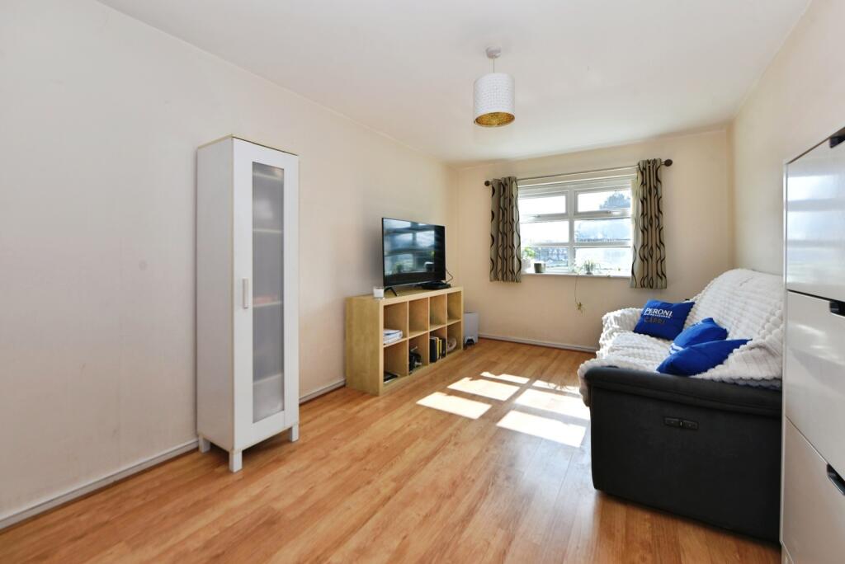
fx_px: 329
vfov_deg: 81.3
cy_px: 282
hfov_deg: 104.2
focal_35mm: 14
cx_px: 422
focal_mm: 14
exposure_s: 1/60
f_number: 6.3
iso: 100
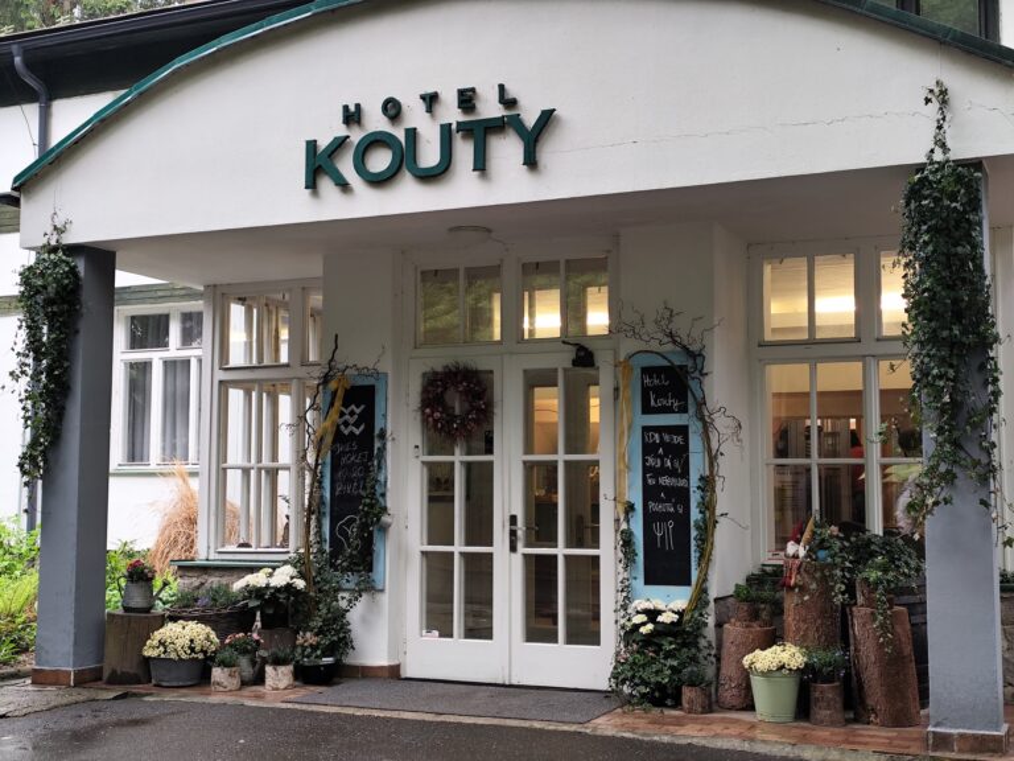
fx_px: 1347
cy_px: 380
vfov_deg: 31.5
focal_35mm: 46
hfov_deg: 41.2
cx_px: 507
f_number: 1.65
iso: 125
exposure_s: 1/50
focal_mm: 6.19
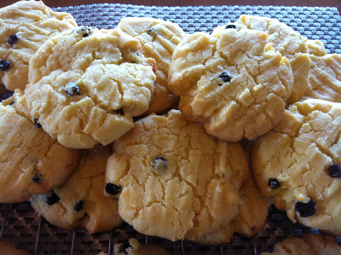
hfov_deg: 52.7
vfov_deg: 40.6
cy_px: 128
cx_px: 170
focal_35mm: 35
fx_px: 344
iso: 100
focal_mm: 3.85
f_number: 2.8
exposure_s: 1/15
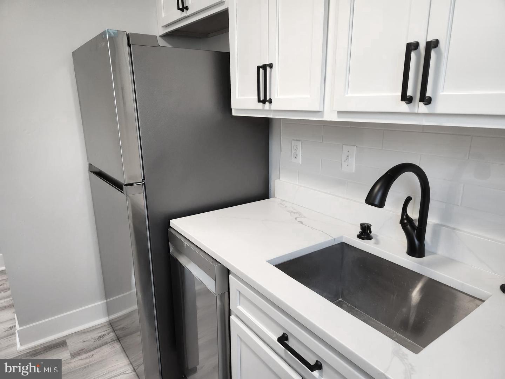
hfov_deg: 73.9
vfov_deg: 58.9
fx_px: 336
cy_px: 190
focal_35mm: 23
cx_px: 252
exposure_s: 1/120
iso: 125
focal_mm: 5.4
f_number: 1.8
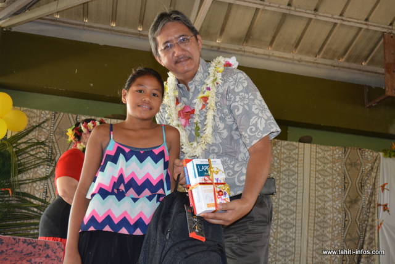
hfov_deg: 46.4
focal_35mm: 42
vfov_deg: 31.9
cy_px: 132
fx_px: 461
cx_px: 198
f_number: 5
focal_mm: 28
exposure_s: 1/60
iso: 1000
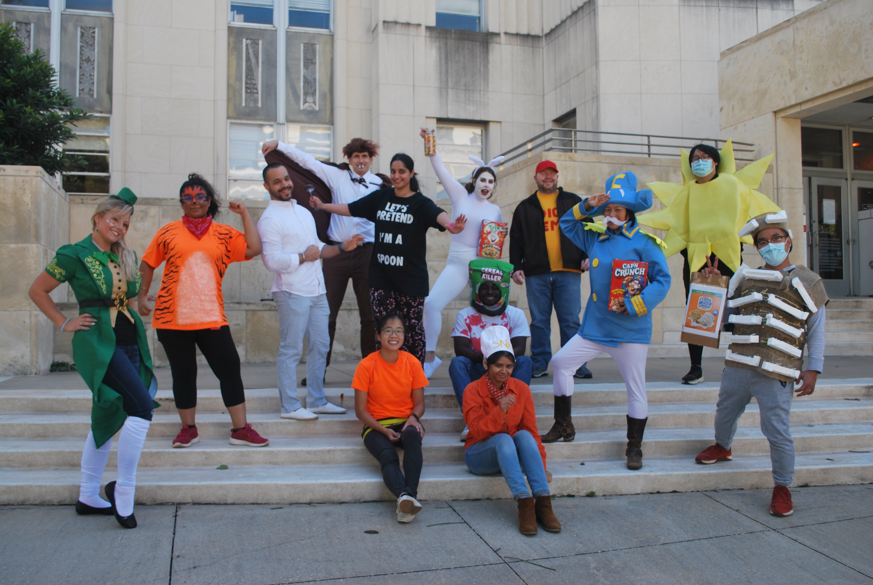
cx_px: 436
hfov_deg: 57.2
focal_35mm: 33
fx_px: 801
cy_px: 292
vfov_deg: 40.1
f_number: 5.6
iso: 140
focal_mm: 22
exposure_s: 1/125
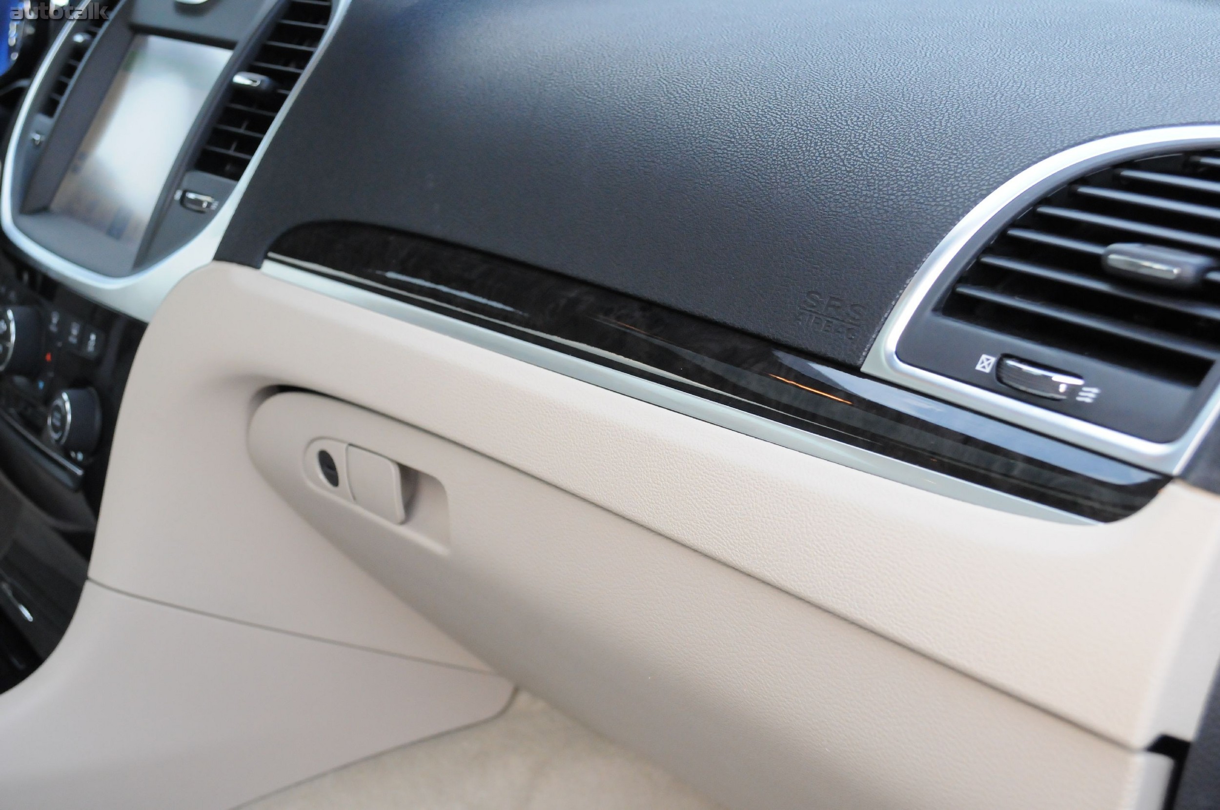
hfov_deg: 43.6
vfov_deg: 29.8
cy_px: 405
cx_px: 610
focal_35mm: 45
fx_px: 1523
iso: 2000
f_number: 5.6
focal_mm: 30
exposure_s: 1/200
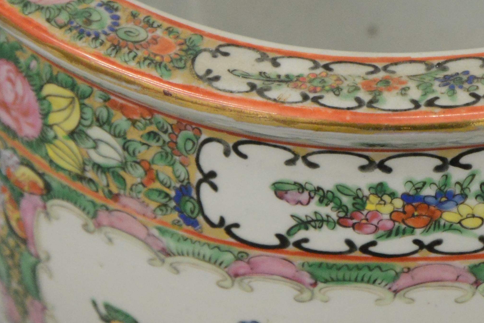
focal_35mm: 225
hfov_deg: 9.1
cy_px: -240
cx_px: 399
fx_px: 3026
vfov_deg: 6.0
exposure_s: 1/125
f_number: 5.6
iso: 4000
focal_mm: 62
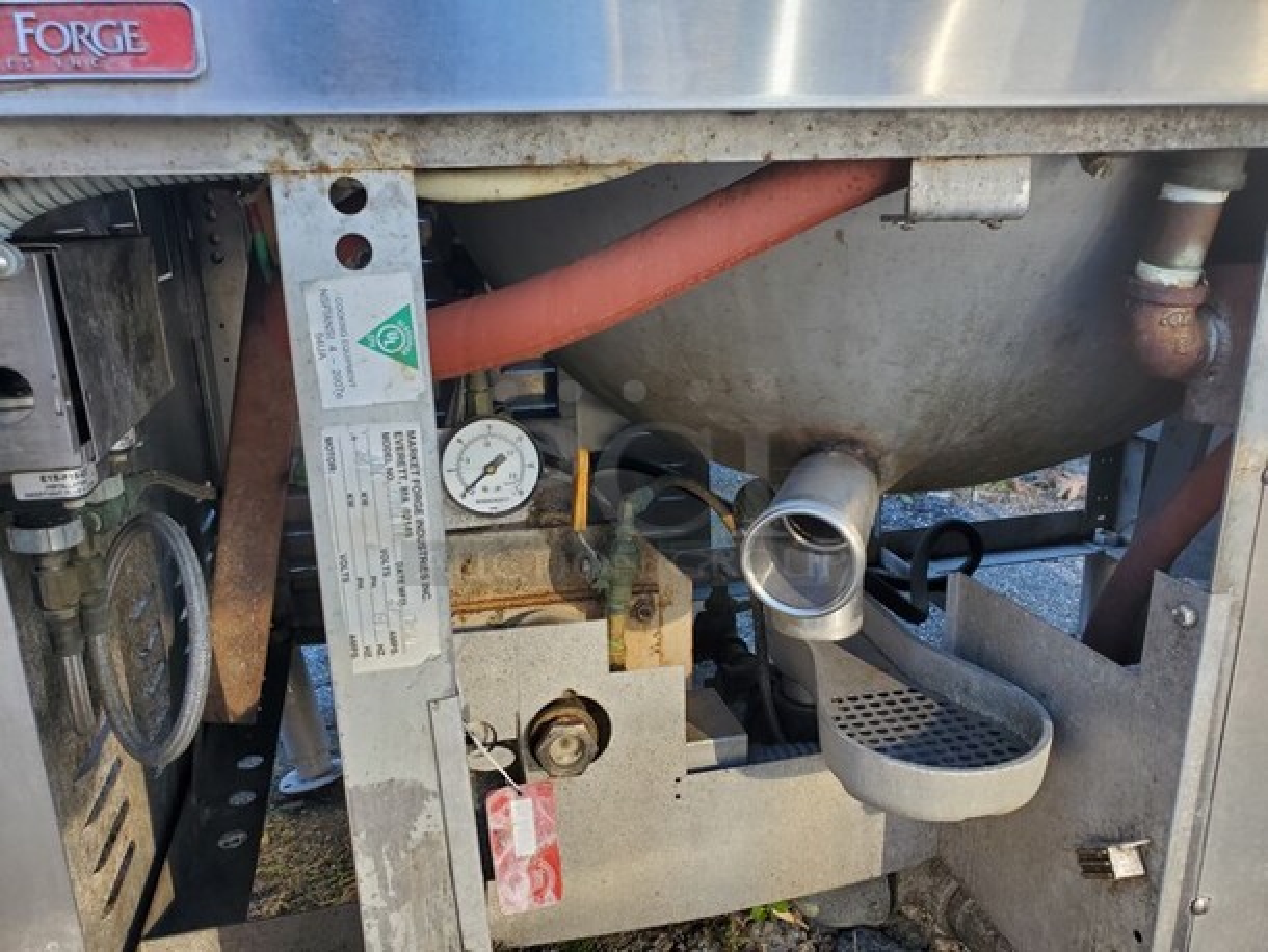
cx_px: 634
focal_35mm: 26
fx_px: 953
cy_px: 476
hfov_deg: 67.3
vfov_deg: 53.1
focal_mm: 4.3
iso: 50
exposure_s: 1/107
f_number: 2.4
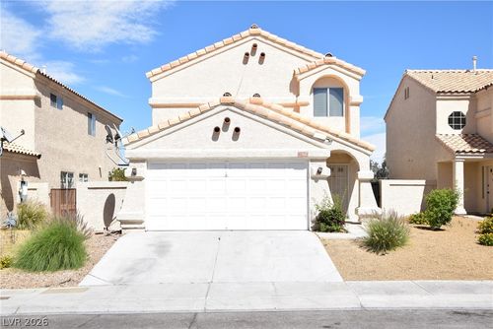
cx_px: 246
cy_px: 164
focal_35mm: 39
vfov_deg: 34.3
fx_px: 534
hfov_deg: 49.5
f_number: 11
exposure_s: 1/500
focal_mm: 26
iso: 200
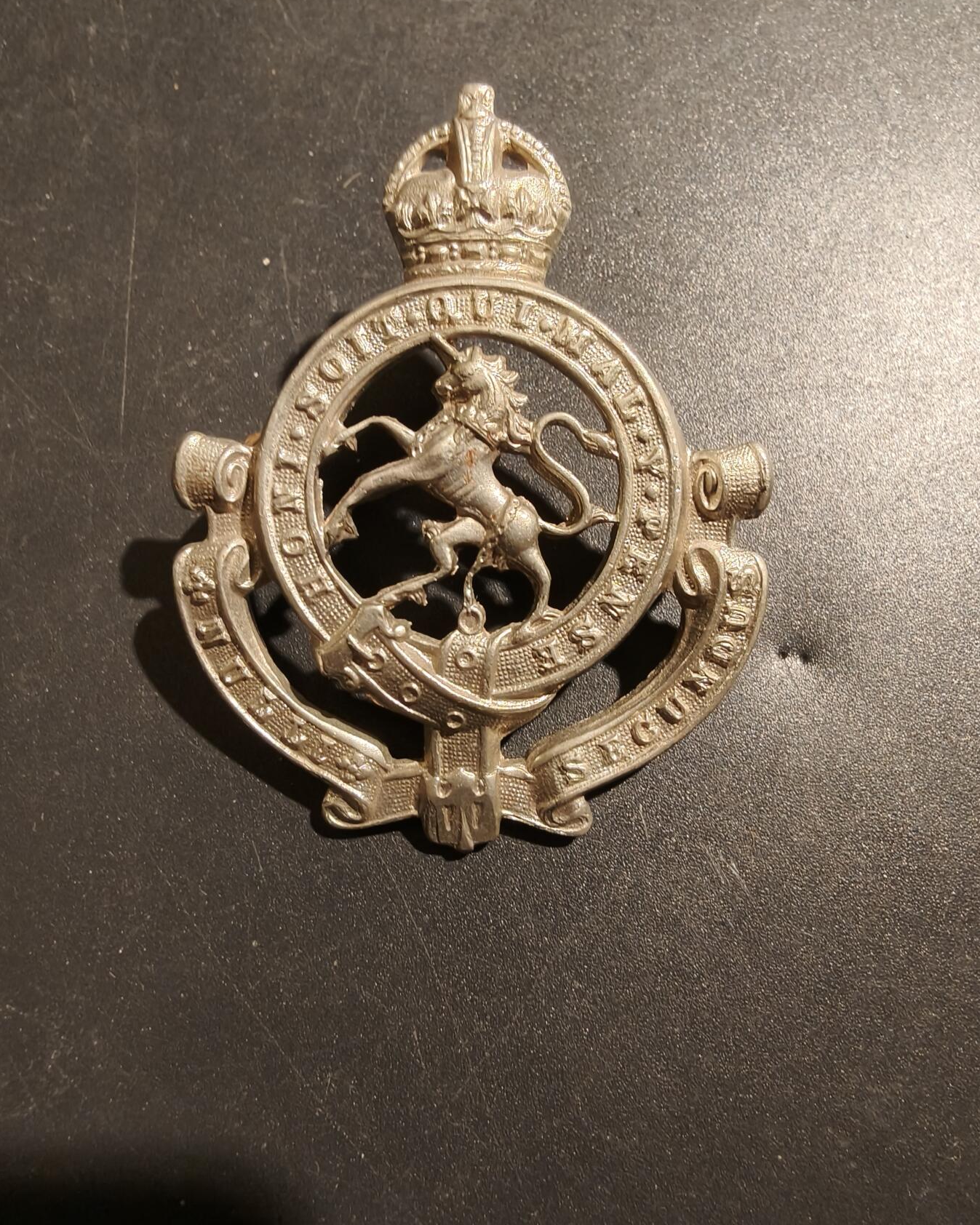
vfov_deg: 70.3
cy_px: 623
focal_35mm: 24
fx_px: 870
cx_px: 490
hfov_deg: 58.8
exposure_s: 1/50
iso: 320
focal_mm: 2.32
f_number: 2
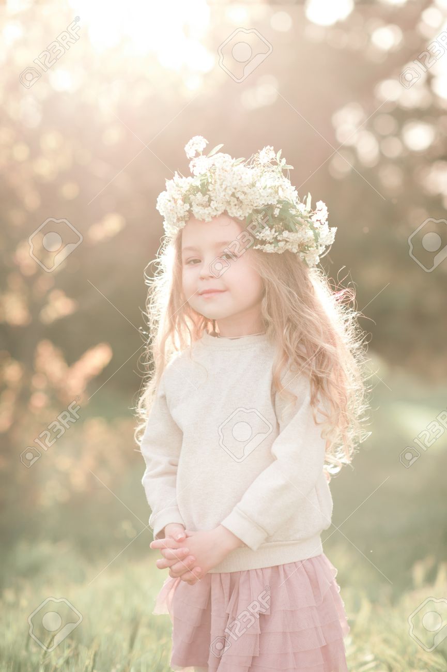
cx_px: 224
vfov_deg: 23.9
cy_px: 336
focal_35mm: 85
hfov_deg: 16.1
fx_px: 1585
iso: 250
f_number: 2.5
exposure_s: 1/1250
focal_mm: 85
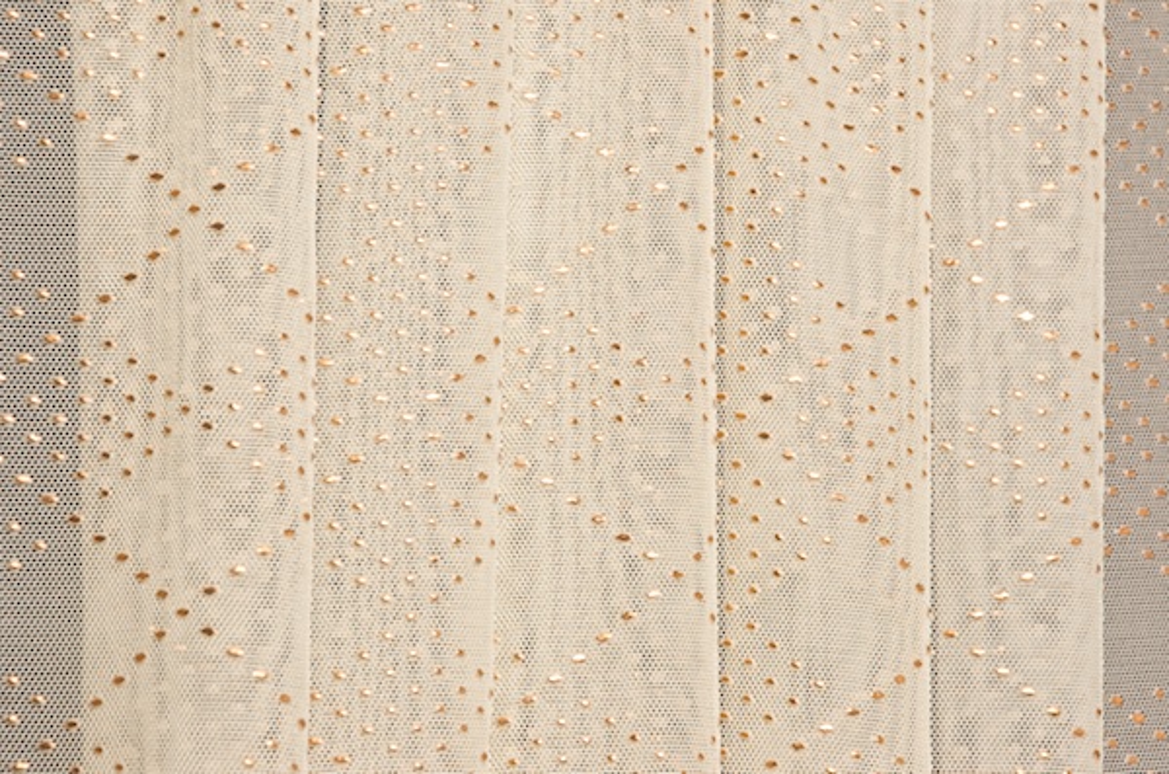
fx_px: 5831
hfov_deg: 11.4
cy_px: 387
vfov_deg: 7.6
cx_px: 584
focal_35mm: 180
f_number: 10
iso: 400
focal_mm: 120
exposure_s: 1/800
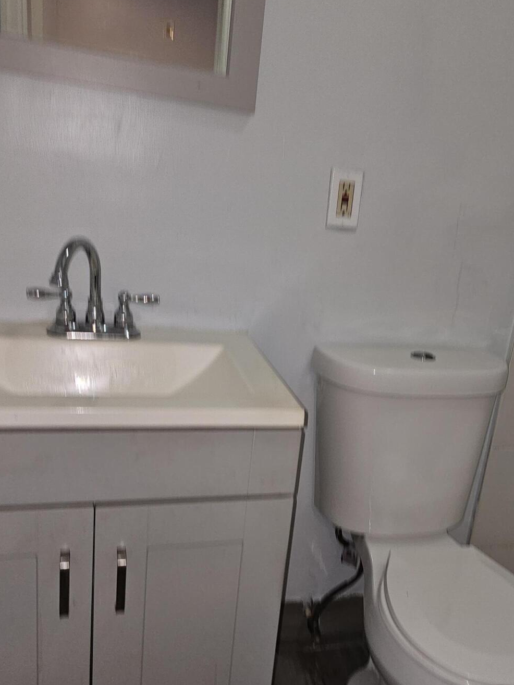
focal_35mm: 35
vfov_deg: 51.9
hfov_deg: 40.2
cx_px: 346
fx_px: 693
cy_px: 438
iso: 100
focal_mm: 6.3
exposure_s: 1/30
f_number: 1.7
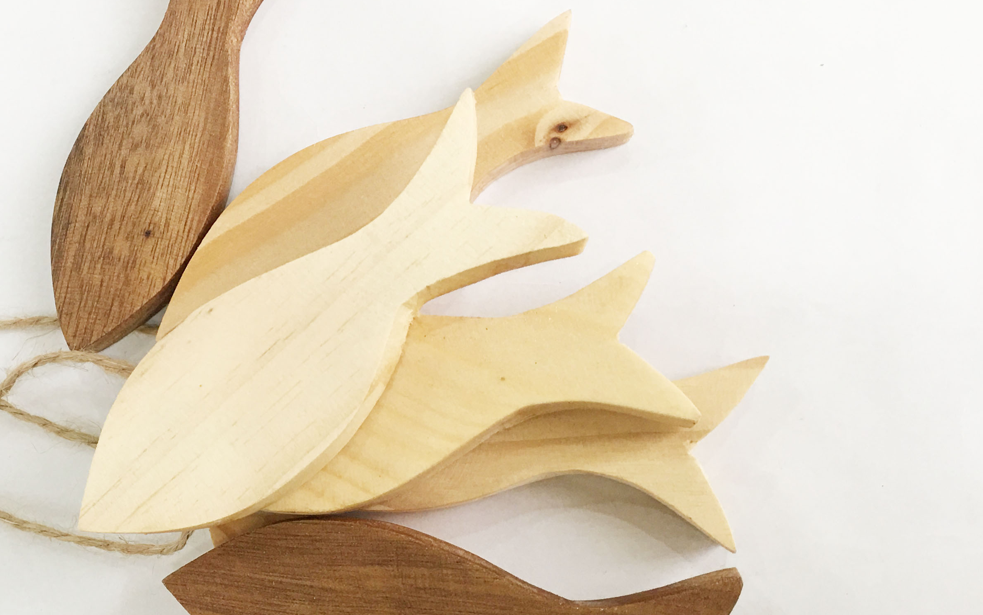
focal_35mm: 52
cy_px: 368
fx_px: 1393
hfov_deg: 37.1
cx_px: 155
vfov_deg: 24.8
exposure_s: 1/33
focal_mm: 4.15
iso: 40
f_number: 2.2
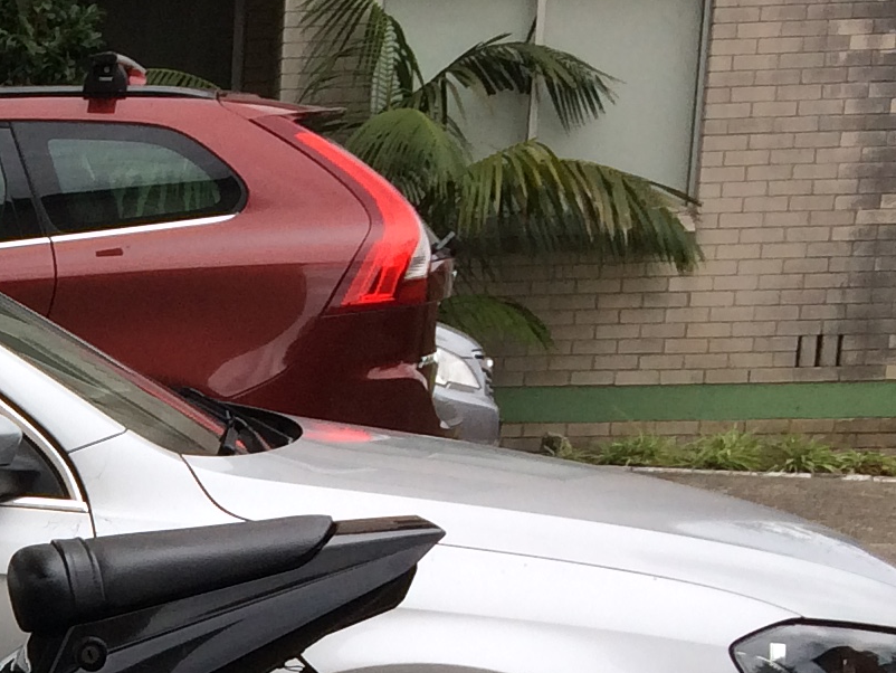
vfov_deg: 11.9
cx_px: -726
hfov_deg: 14.6
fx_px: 3055
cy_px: 1072
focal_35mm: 118
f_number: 2.2
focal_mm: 4.15
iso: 32
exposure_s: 1/260
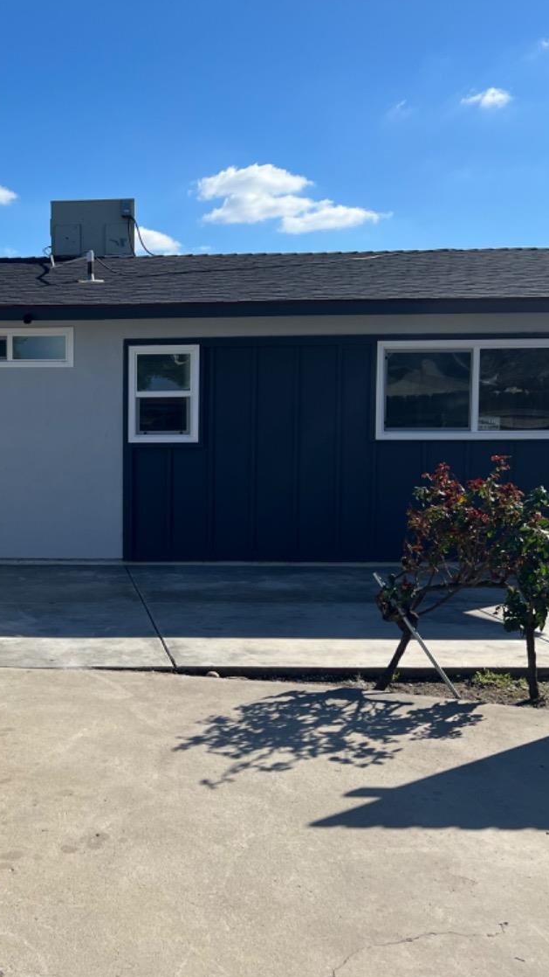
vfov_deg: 52.8
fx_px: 983
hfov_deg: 29.6
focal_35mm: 38
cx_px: 33
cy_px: 488
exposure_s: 1/5319
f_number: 1.5
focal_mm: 5.7
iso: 50
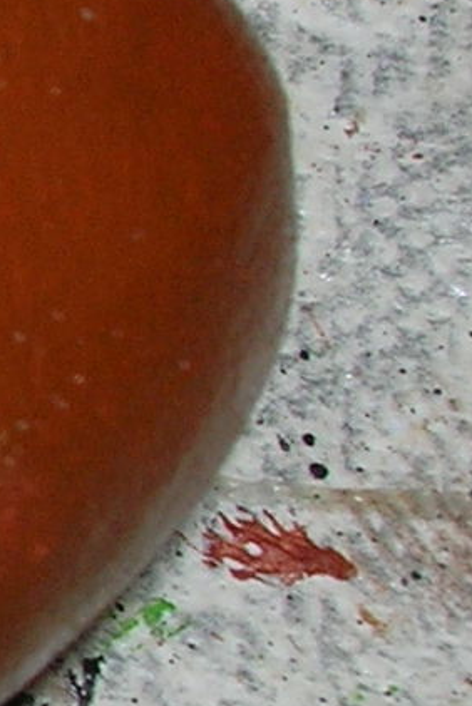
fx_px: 5085
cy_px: 417
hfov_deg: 4.9
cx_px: -1170
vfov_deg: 7.9
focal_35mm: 259
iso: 50
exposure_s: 1/60.1
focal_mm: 7.7
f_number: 5.4
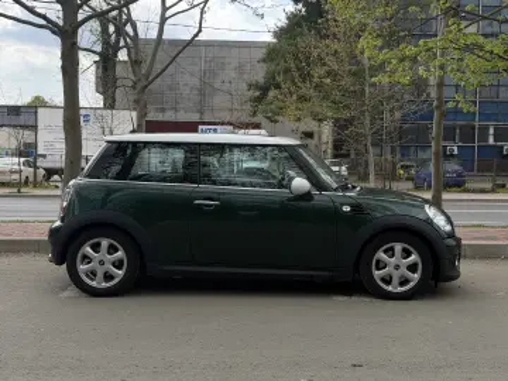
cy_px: 190
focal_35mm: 48
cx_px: 254
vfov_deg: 30.3
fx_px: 704
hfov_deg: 39.7
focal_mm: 6.76
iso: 100
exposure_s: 1/2088
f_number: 1.78
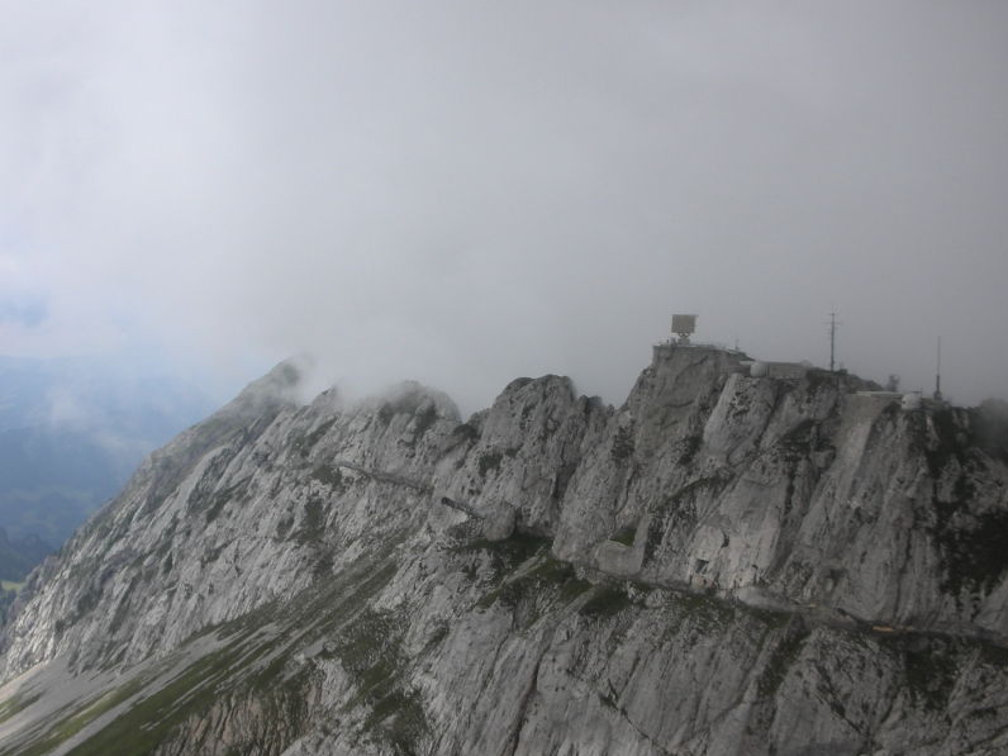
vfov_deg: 32.2
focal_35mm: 45
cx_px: 425
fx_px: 1310
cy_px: 386
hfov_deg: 42.0
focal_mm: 5.8
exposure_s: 1/99
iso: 50
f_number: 8.5
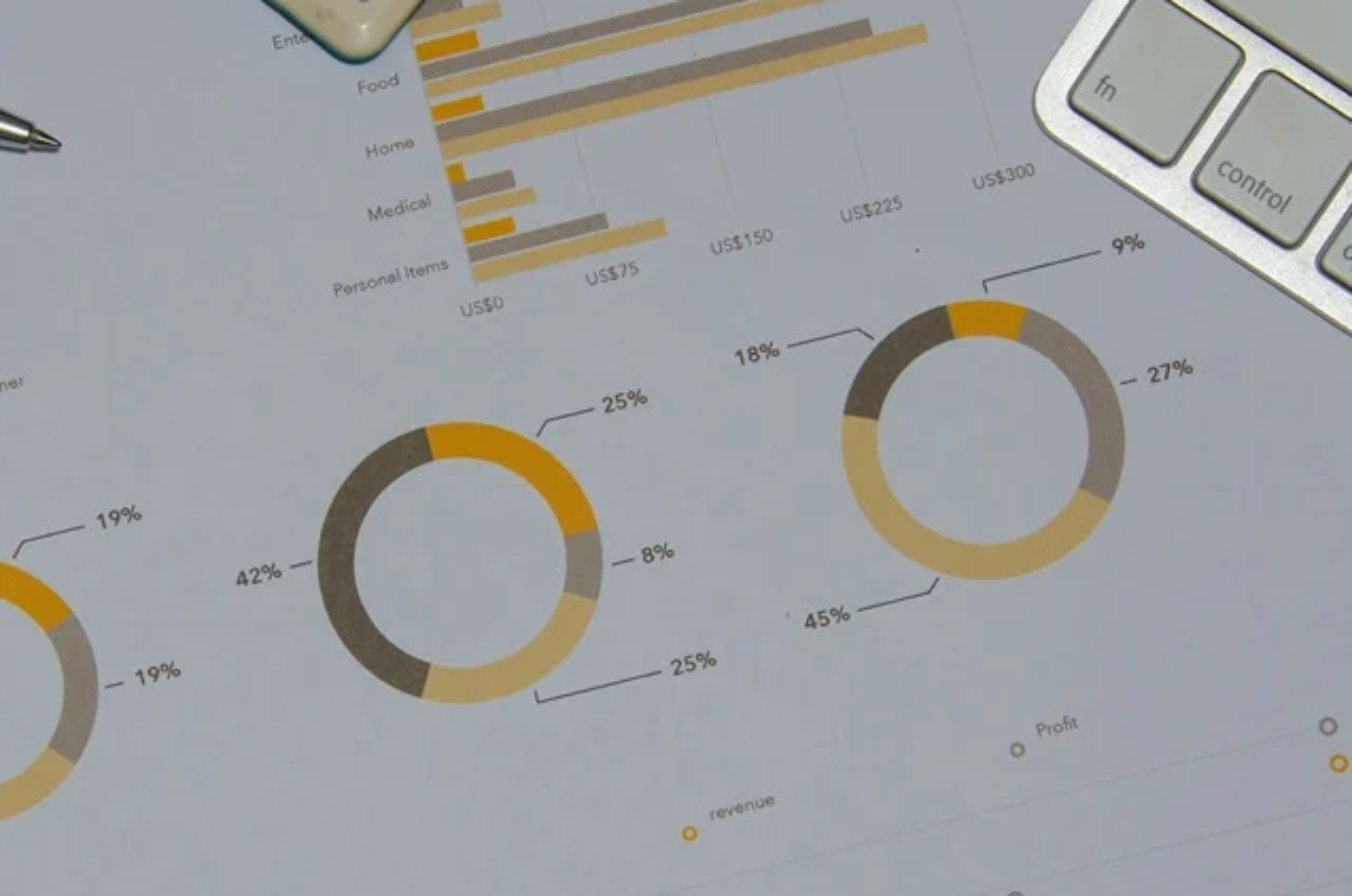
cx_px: 526
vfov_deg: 8.9
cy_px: 615
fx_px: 5734
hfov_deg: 13.4
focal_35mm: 153
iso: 100
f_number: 8
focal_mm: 52
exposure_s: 1/8
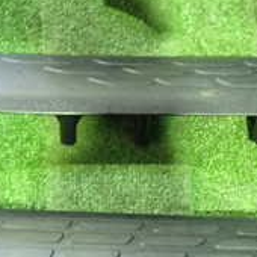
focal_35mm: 78
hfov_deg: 22.1
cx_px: 177
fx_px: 655
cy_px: 210
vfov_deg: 21.9
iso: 800
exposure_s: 1/15
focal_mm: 4.5
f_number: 2
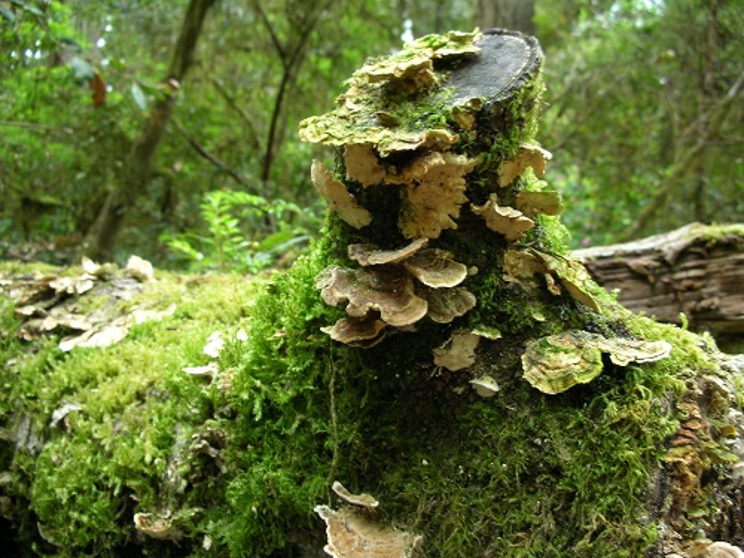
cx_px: 372
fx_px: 752
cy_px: 279
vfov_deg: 40.7
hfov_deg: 52.6
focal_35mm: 35
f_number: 3
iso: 50
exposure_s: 1/14.3
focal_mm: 5.8
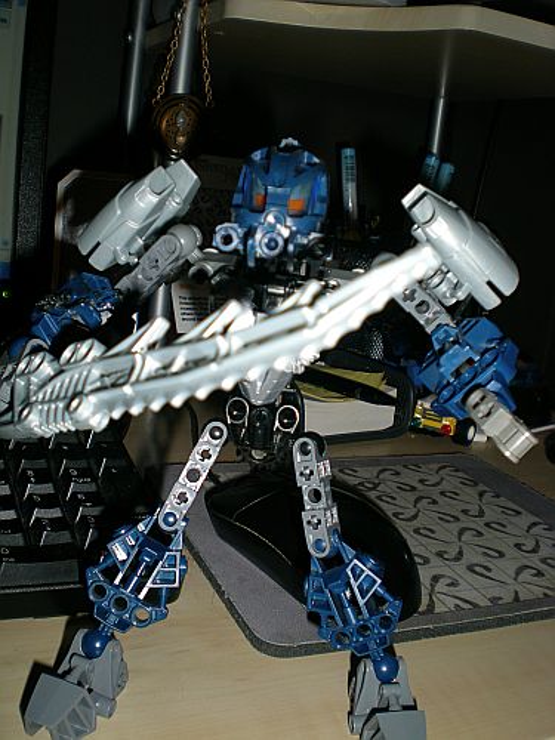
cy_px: 370
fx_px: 812
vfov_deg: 49.0
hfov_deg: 37.7
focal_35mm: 38
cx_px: 278
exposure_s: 1/60
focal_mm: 6.3
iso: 50
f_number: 3.1
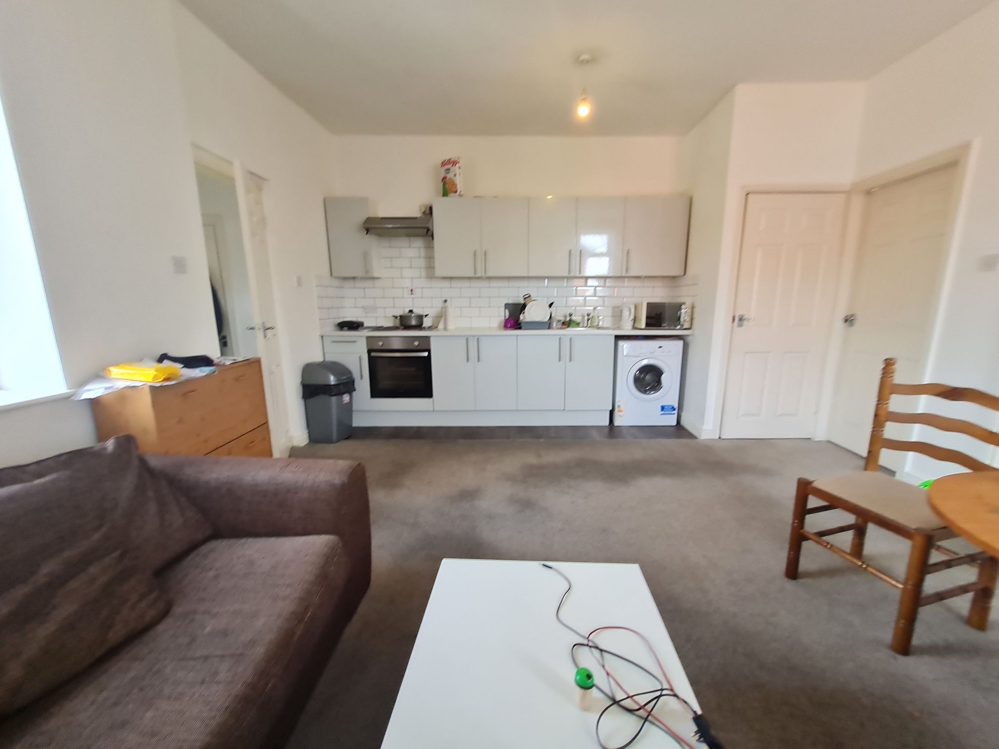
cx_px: 500
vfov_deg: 89.9
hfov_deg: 106.2
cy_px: 374
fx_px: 375
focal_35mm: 13
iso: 100
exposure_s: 1/50
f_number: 2.2
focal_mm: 1.74
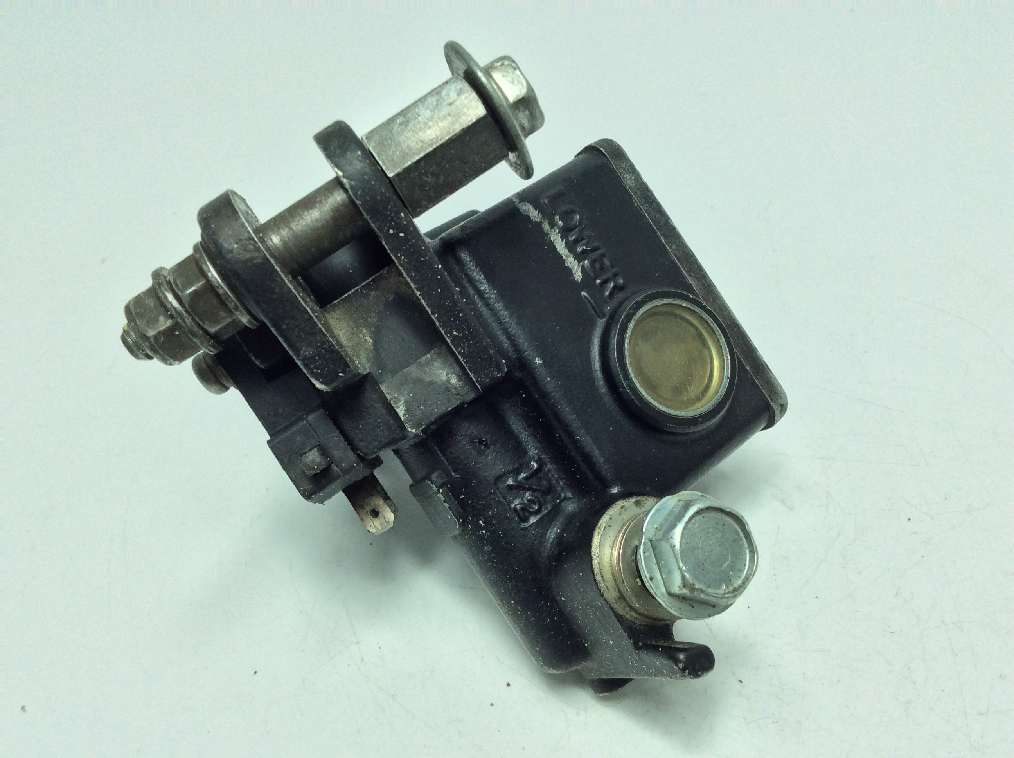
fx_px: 936
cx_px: 507
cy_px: 379
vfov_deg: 44.1
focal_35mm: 32
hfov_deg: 56.9
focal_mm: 3.3
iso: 32
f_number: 2.4
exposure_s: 1/349
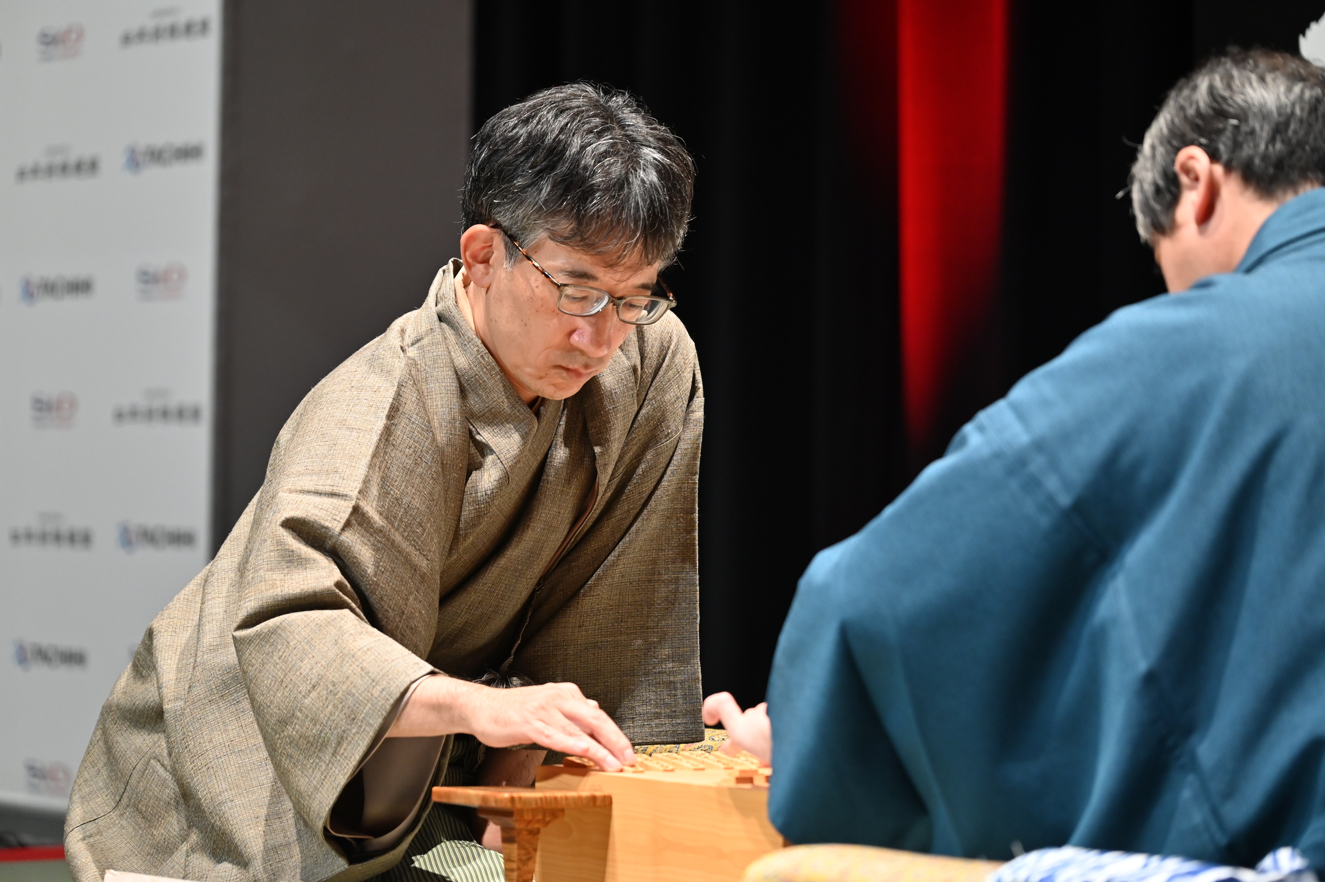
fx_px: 4414
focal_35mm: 120
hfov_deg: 17.1
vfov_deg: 11.4
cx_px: 662
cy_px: 441
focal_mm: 120
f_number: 4
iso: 1600
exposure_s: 1/125
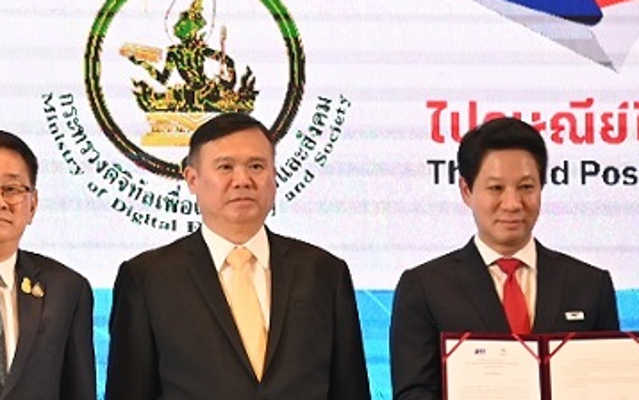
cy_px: 284
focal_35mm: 212
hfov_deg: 9.7
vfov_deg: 6.2
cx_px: -261
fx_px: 3693
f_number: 4
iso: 900
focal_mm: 58
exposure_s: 1/250
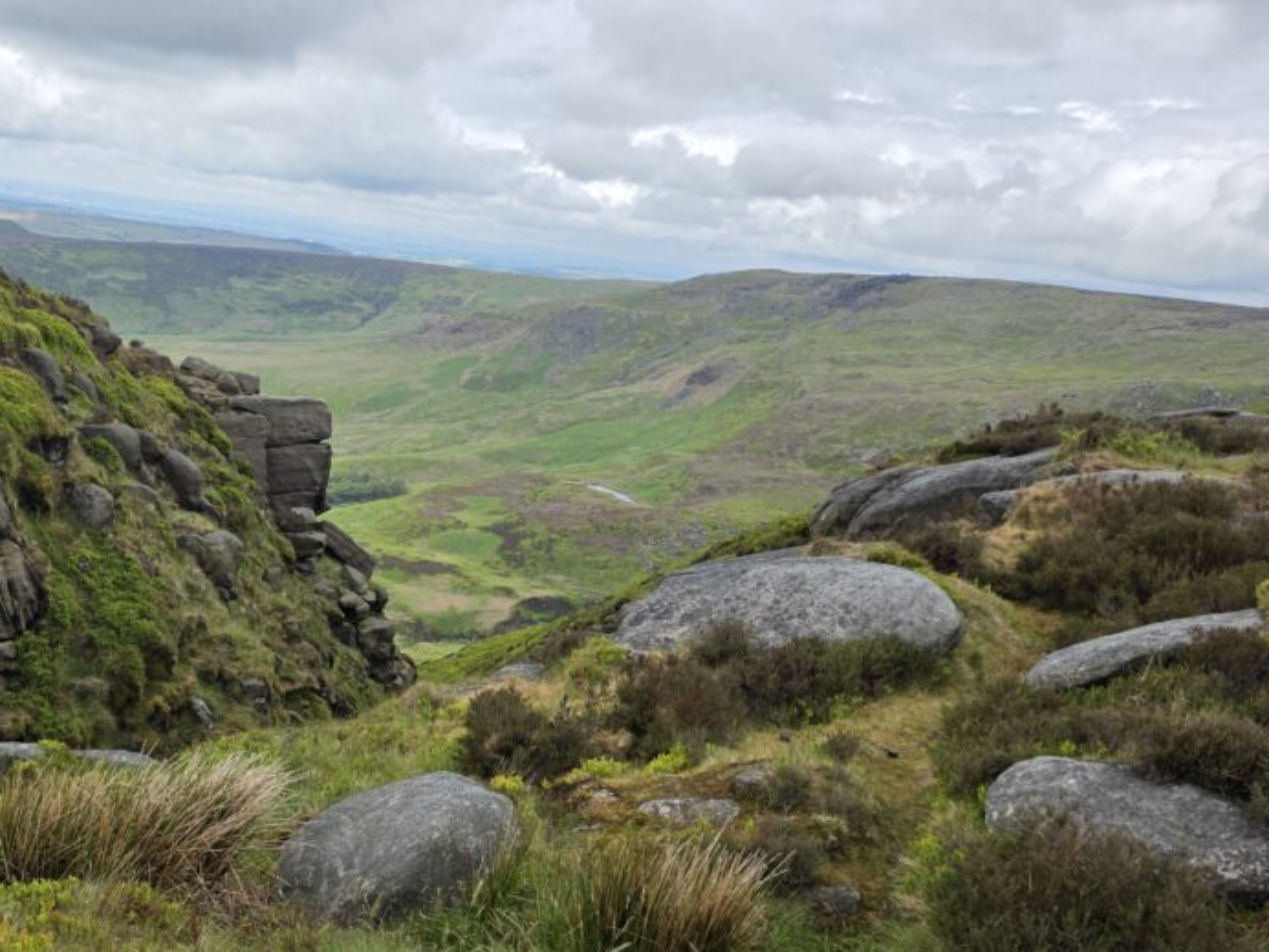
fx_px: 1247
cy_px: 637
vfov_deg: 41.3
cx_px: 386
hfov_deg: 52.5
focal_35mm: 34
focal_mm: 6.3
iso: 80
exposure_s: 1/2977
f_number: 1.7
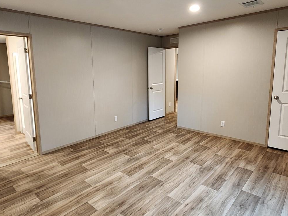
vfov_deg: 63.3
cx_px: 123
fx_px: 175
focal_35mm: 21
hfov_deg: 78.5
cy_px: 95
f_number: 2.2
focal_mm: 2.2
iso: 320
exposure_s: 1/30
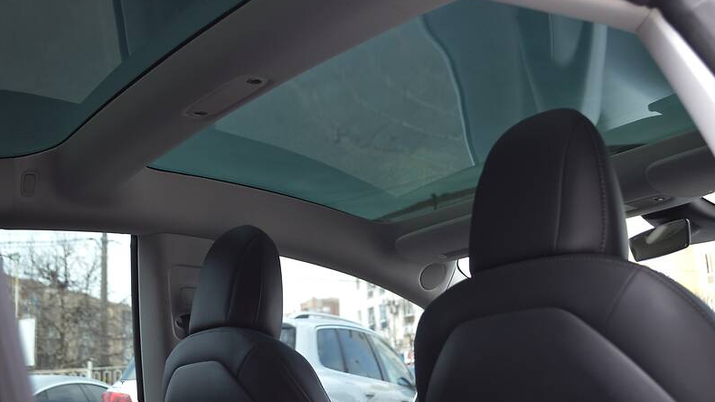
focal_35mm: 54
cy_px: 177
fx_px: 1024
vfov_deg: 22.2
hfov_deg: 38.5
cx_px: 360
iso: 400
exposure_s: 1/100
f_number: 5
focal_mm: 34
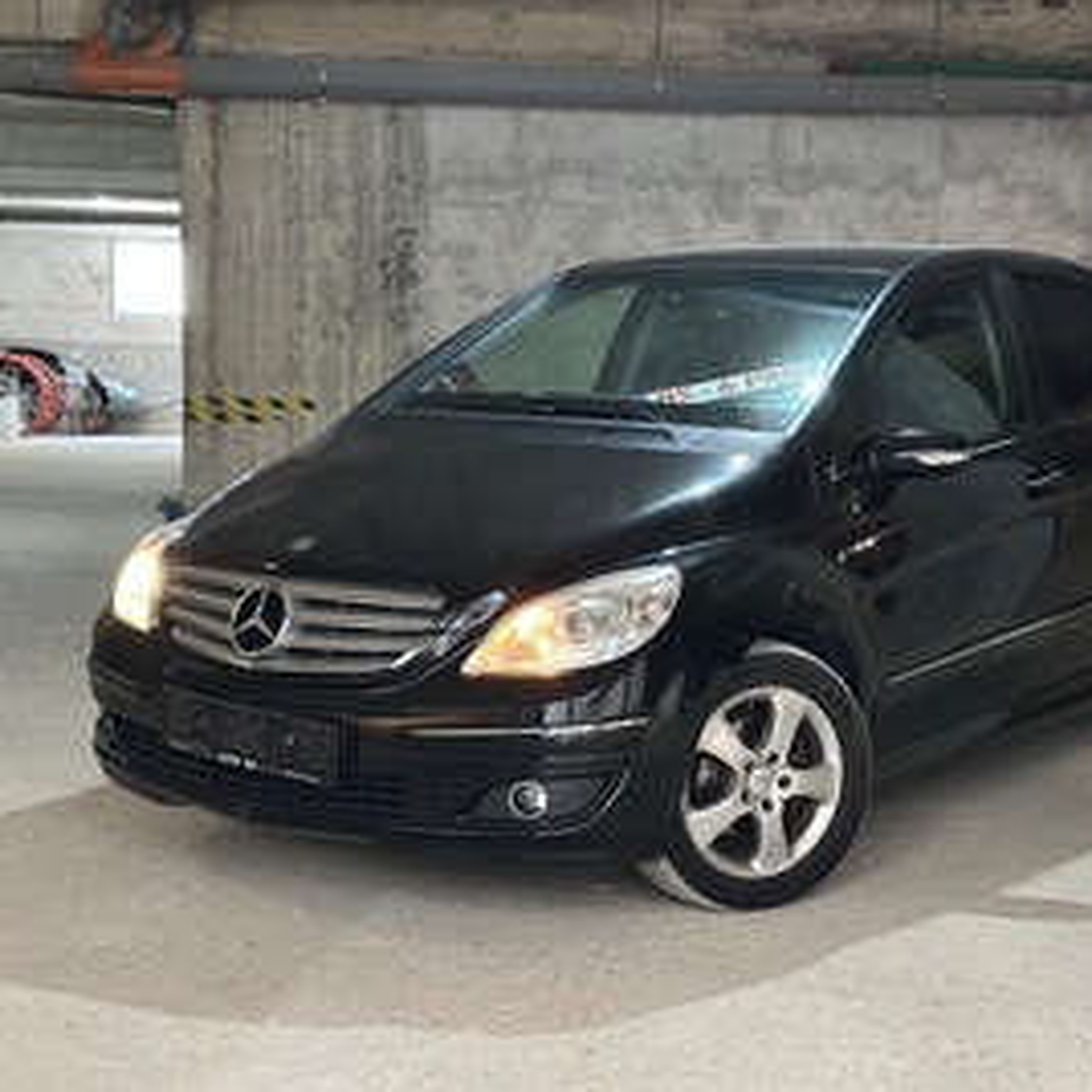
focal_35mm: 57
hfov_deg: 29.9
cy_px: 546
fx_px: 2034
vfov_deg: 30.0
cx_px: 701
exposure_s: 1/37
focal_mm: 6.86
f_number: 1.78
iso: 800
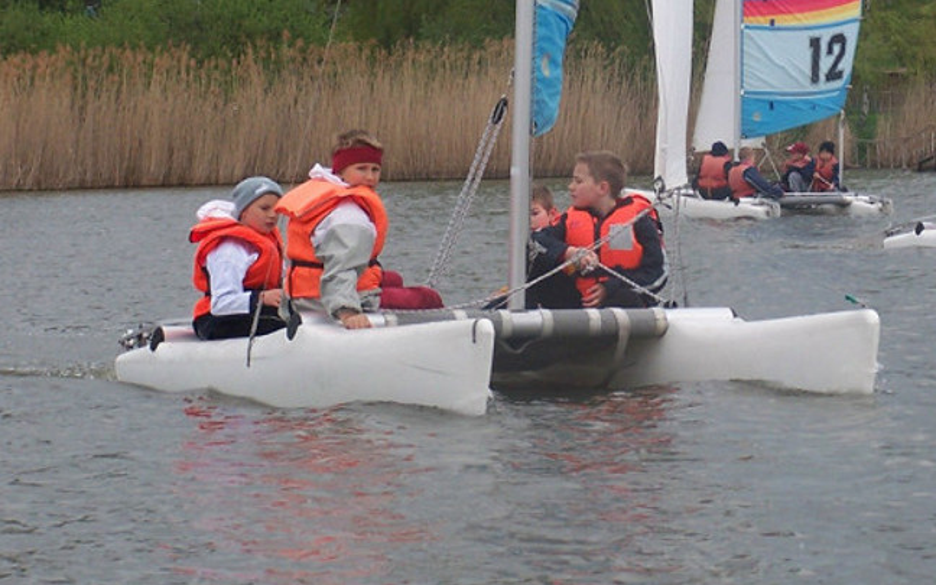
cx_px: 647
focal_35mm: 196
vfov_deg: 6.7
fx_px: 5000
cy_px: 196
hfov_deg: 10.7
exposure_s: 1/350
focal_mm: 19.4
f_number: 3.2
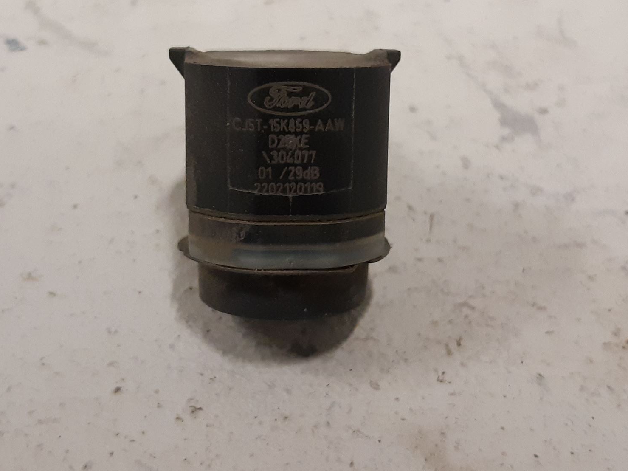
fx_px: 653
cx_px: 310
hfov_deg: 51.4
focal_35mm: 36
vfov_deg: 39.3
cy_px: 168
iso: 250
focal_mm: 3.93
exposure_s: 1/50
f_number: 1.7
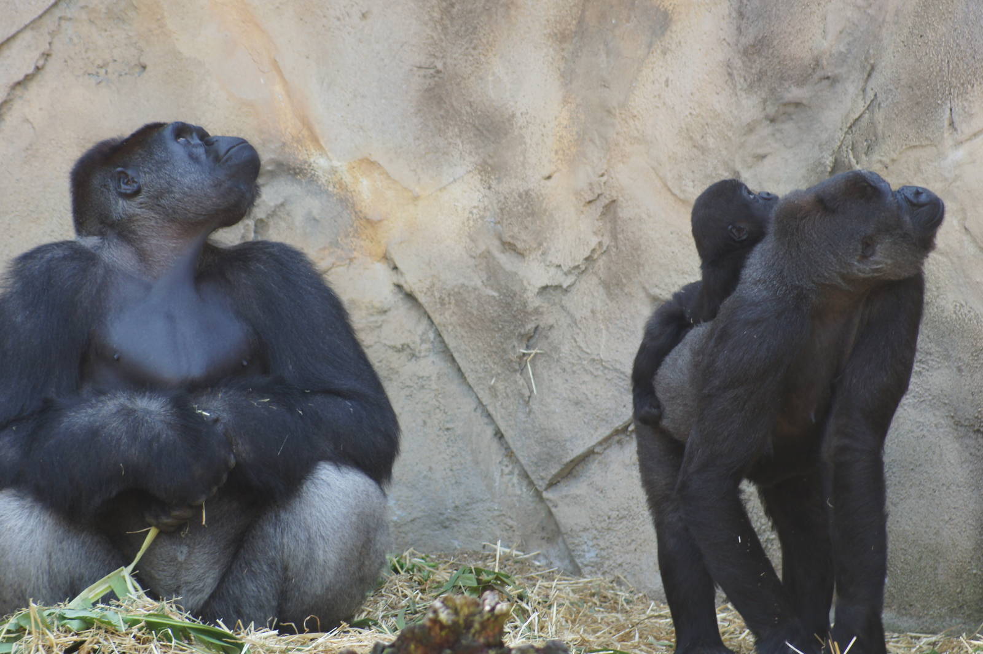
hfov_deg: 7.6
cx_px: 492
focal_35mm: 270
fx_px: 7368
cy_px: 327
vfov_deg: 5.1
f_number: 5.6
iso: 200
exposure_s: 1/50
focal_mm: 180
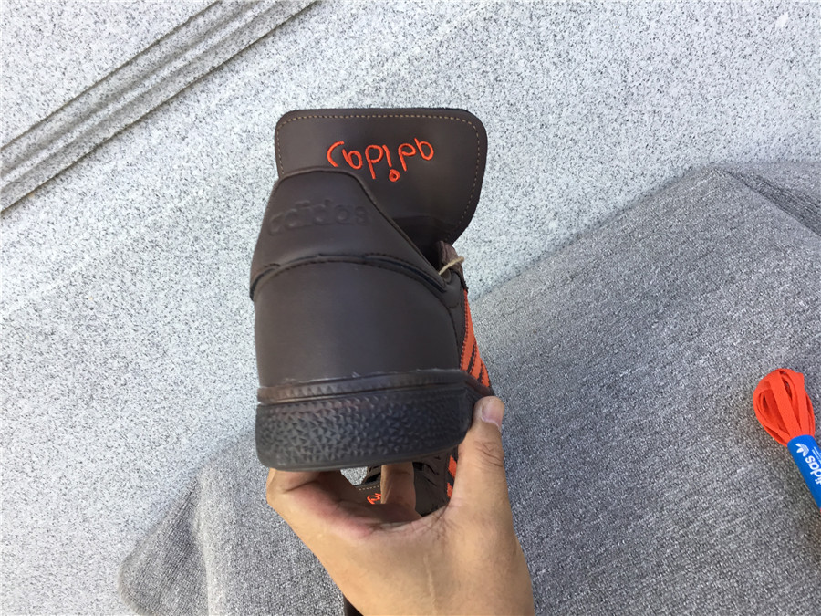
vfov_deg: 45.4
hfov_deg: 58.4
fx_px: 735
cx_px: 410
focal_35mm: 31
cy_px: 308
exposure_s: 1/100
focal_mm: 3.3
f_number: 2.4
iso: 40
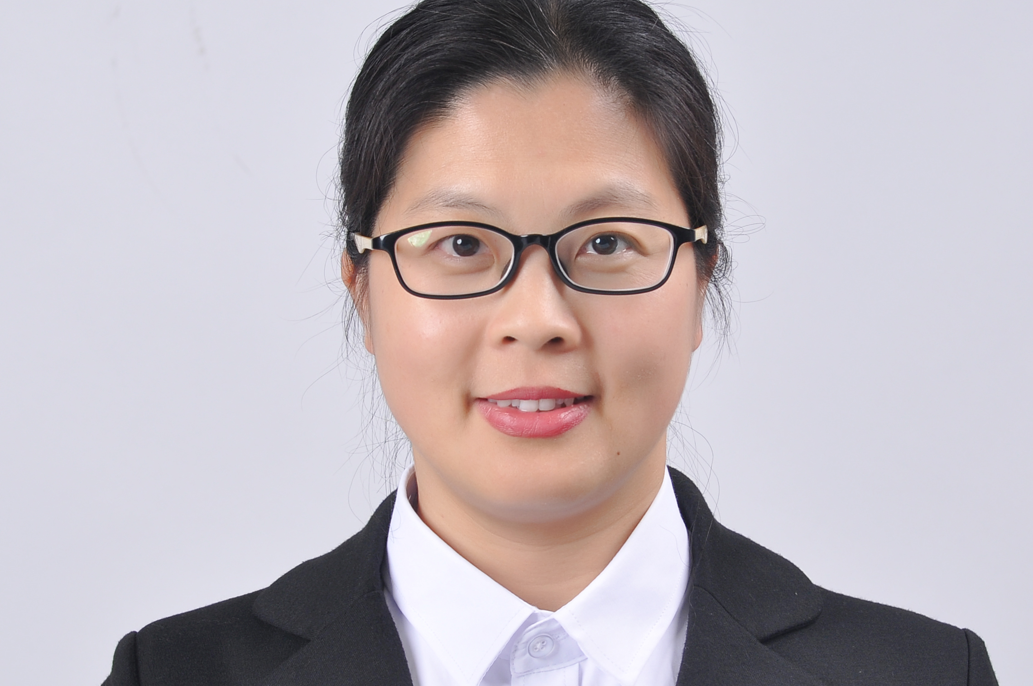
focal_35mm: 141
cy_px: 425
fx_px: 4041
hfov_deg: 14.6
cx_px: 566
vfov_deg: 9.7
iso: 200
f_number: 5.6
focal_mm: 50
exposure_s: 1/125
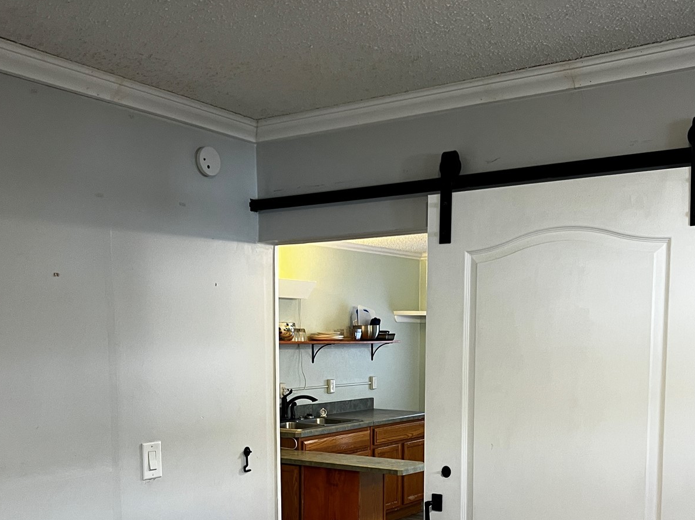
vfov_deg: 33.3
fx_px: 843
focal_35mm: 42
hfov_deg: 44.8
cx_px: 366
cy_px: 417
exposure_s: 1/60
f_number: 1.5
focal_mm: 5.7
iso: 125
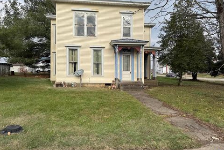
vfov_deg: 49.5
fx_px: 162
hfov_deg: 69.4
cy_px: 70
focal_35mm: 26
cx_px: 113
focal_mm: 6.76
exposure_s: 1/3597
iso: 80
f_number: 1.78
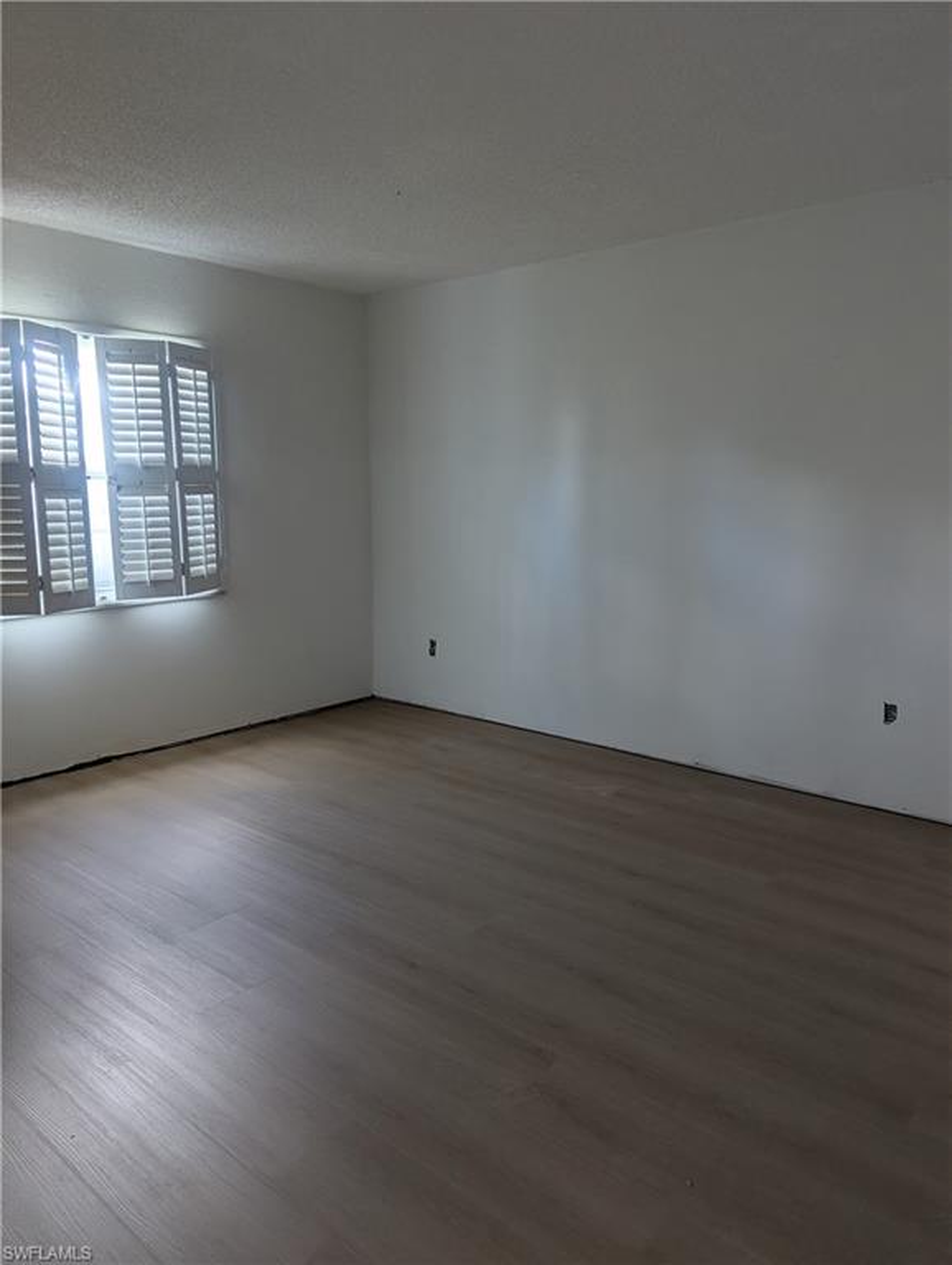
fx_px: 878
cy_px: 632
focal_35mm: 24
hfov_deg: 56.9
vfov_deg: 71.5
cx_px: 476
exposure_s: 1/98.6
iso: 191
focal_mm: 6.81
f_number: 1.85
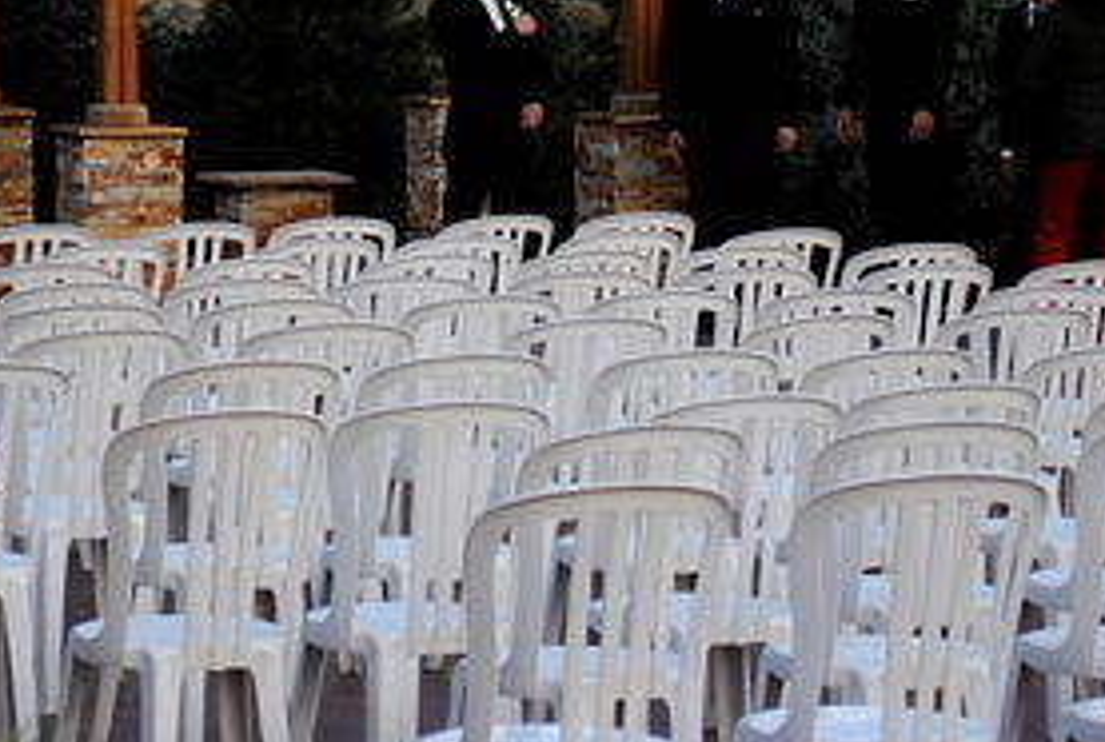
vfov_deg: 7.9
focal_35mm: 173
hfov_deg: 11.8
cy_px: -88
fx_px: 5322
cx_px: 423
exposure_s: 1/125
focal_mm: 50
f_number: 5.6
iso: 100
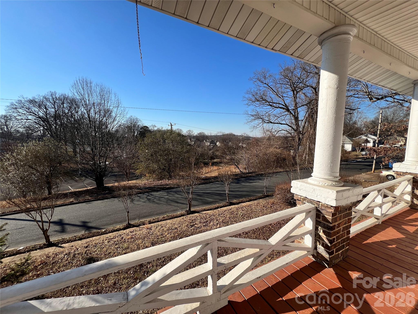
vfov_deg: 89.9
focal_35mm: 13
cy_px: 157
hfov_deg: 106.2
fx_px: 157
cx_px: 209
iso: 32
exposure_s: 1/1206
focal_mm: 1.57
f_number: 1.8
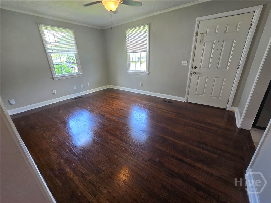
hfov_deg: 106.2
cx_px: 136
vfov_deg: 89.9
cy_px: 102
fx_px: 102
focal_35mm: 13
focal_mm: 2.2
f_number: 2.2
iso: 100
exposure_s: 1/60
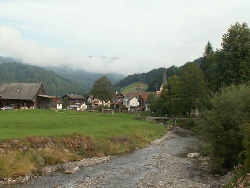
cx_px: 113
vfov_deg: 32.9
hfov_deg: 42.9
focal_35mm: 44
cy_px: 96
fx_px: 318
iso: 50
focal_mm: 5.86
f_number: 5
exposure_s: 1/125
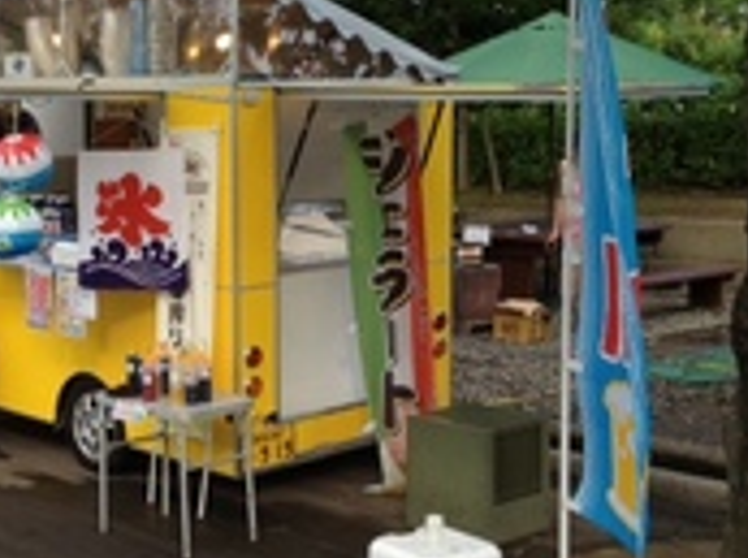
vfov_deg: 20.6
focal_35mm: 71
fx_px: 1531
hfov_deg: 27.1
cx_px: 190
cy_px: 247
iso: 50
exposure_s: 1/321
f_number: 2.4
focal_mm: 4.28
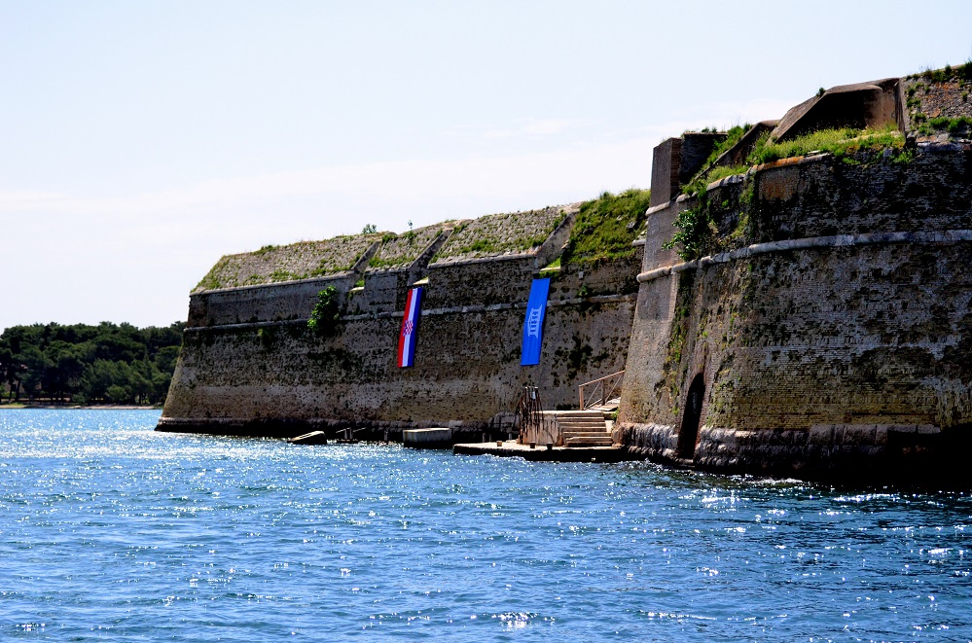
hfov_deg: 19.5
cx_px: 486
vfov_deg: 13.0
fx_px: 2828
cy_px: 322
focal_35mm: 105
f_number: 4.5
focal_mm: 70
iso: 1100
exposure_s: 1/8000
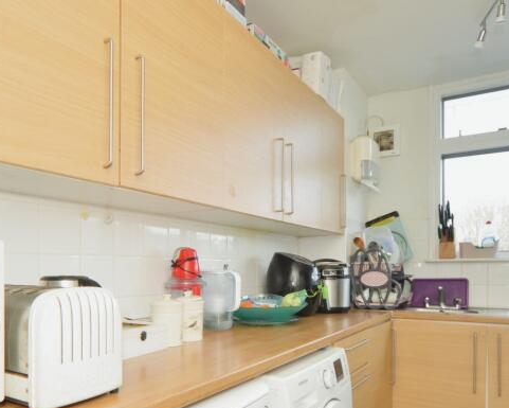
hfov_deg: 58.7
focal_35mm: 30
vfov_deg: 48.2
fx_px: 452
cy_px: 244
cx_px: 231
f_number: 11
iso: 640
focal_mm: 15
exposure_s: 1/40
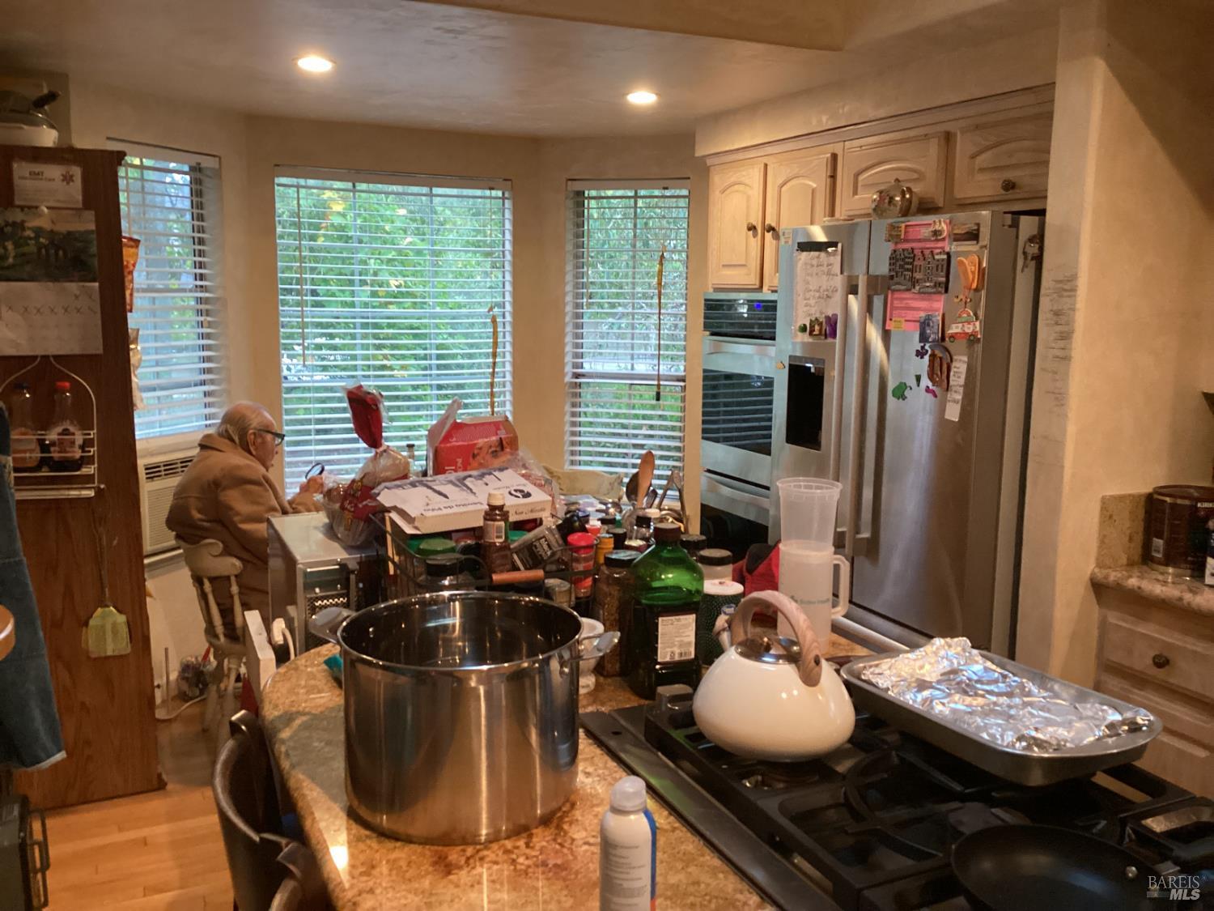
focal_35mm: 31
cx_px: 607
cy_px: 456
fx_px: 1087
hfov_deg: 58.4
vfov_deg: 45.4
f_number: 2.4
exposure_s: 1/60
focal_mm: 3.3
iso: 400
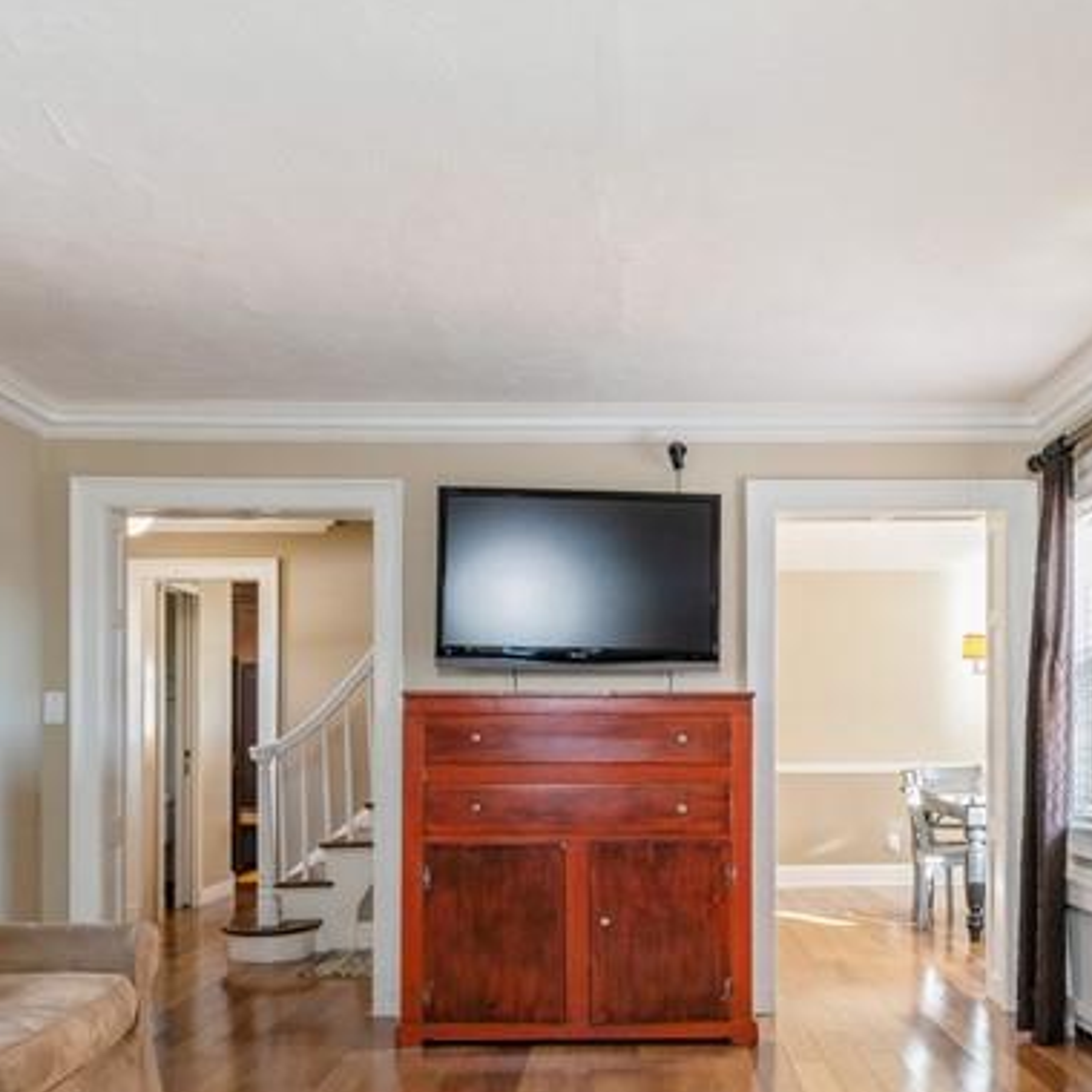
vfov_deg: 46.4
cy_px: 843
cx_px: 639
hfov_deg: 48.2
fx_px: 1213
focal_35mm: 34
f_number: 11
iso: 200
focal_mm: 14
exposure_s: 1/2.5
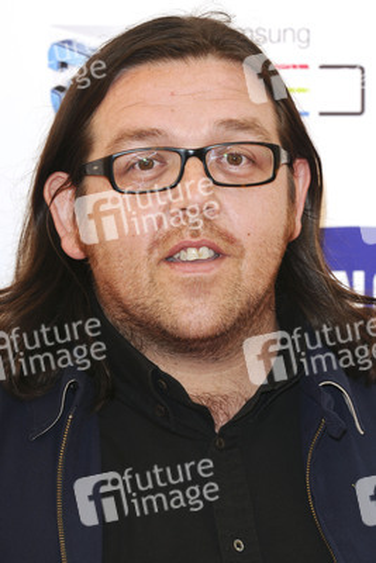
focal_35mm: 168
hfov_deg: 8.2
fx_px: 2630
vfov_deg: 12.2
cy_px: 282
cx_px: 188
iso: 200
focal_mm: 112
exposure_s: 1/200
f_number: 5.6
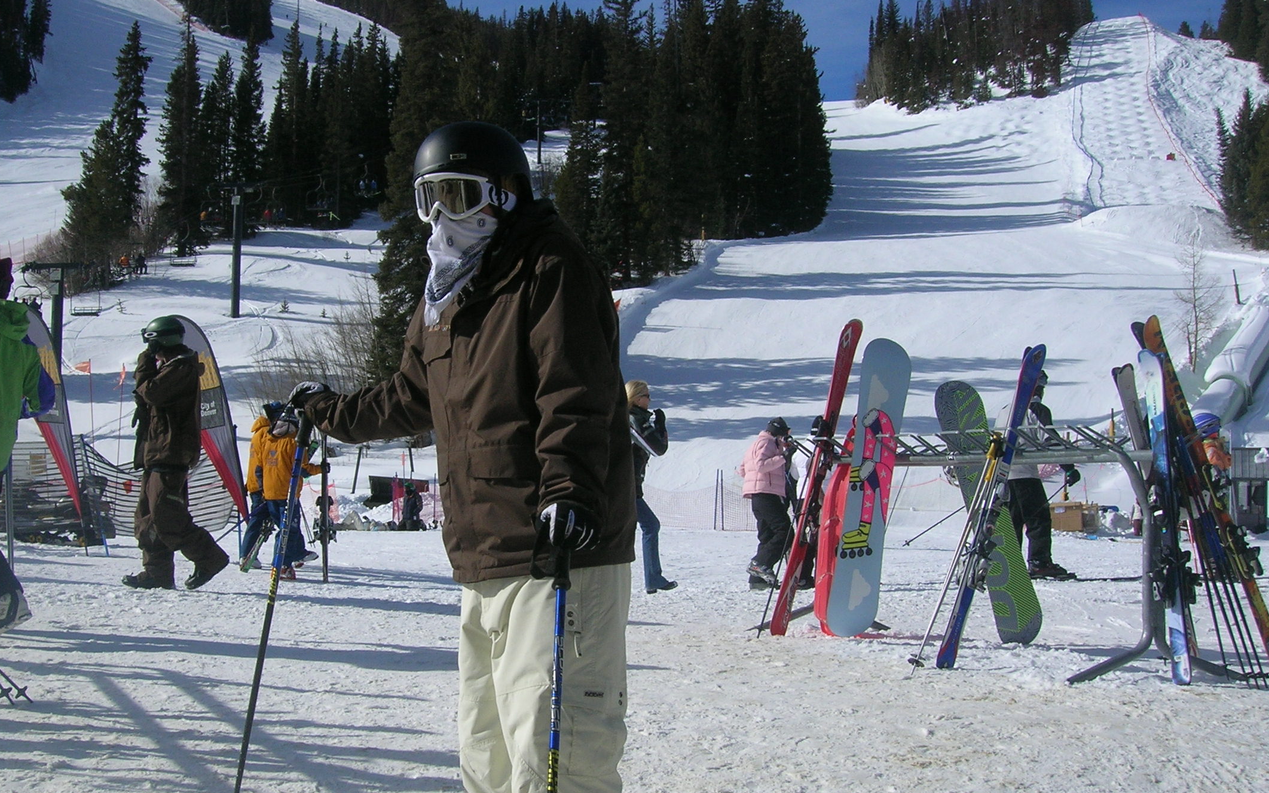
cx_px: 546
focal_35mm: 44
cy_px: 439
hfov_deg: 45.2
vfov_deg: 29.2
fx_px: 1522
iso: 50
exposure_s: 1/883
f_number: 4.9
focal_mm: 5.7
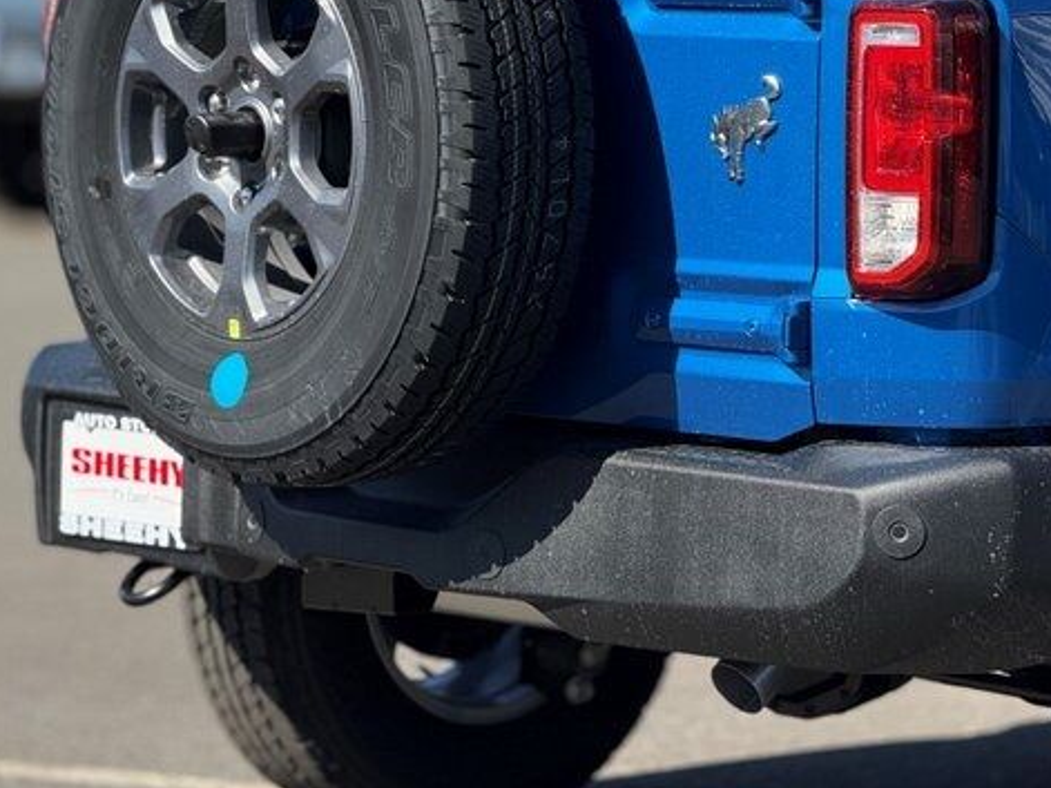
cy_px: 397
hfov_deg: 12.1
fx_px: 4948
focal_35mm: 163
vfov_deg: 9.1
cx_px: 665
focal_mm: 15.66
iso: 64
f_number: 2.8
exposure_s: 1/1080
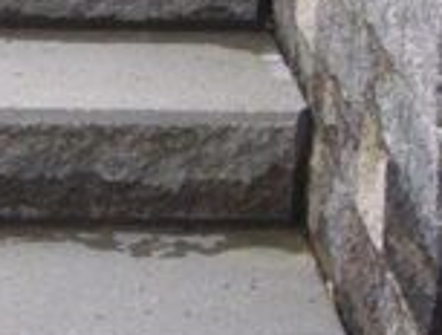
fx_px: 2769
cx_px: -72
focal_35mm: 216
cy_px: 33
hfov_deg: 9.0
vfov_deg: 6.9
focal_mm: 5.77
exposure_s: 1/207
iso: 100
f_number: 2.73
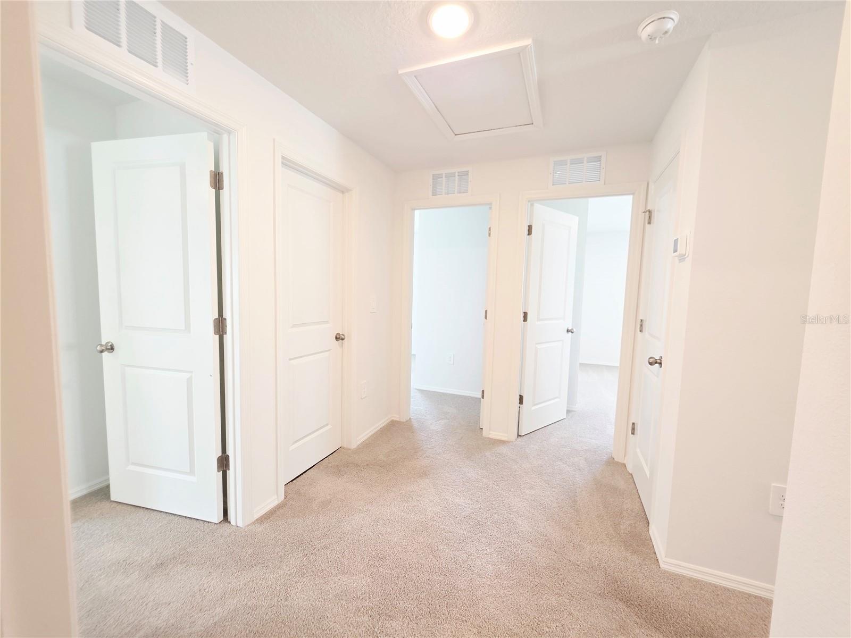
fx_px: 320
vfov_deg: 89.9
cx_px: 426
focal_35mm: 13
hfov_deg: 106.2
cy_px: 319
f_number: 1.9
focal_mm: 2.2
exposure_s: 1/60
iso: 200
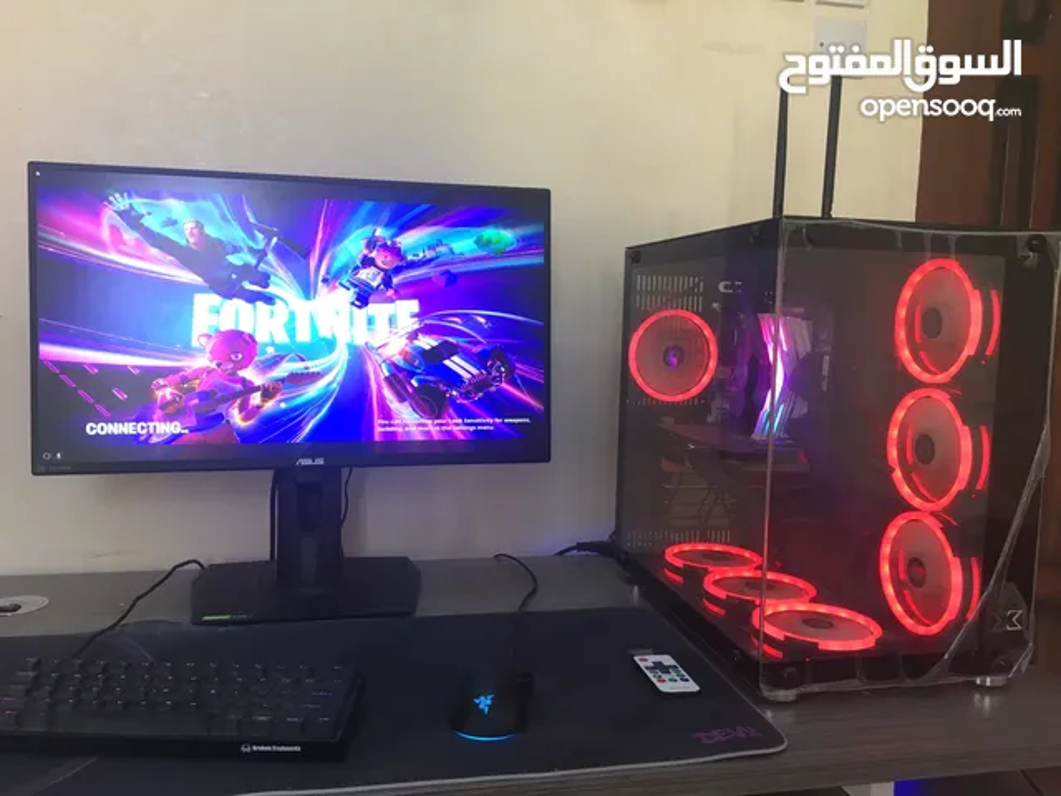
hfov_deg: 61.7
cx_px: 530
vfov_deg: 48.2
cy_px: 398
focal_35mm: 29
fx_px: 889
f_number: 2.2
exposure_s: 1/33
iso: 64
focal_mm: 4.15
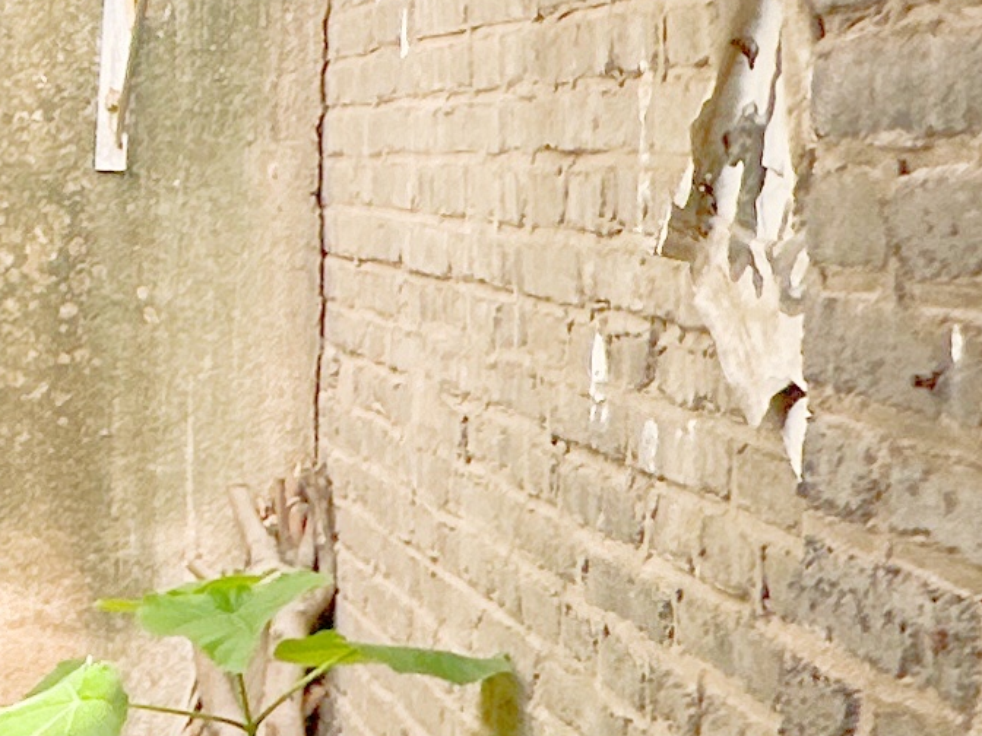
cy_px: 226
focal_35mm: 84
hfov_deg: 17.8
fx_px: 2383
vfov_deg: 17.5
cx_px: -862
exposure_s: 1/390
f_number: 2.2
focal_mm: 2.22
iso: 40
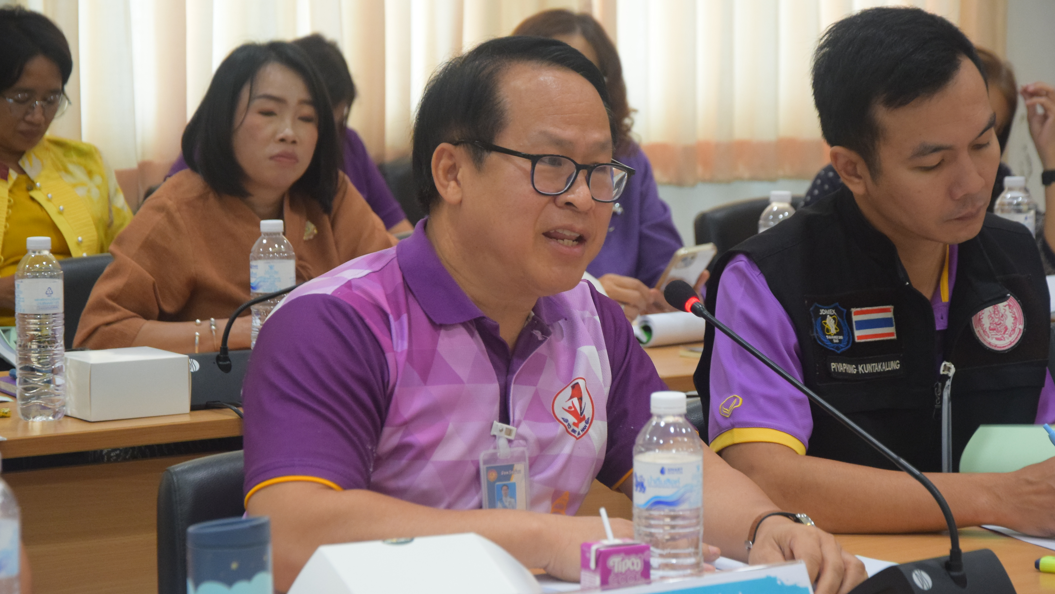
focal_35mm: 119
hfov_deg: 18.1
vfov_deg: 10.2
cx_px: 526
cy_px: 316
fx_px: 3316
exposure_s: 1/80
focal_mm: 75
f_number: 5.3
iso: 2000
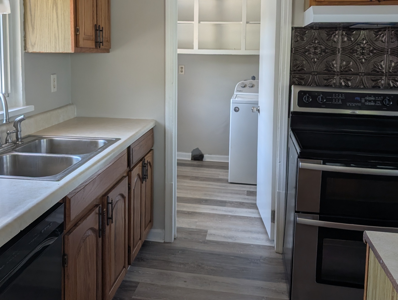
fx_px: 426
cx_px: 173
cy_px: 101
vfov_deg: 38.3
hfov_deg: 50.0
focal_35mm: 37
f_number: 1.68
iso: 131
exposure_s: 1/258
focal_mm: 6.9
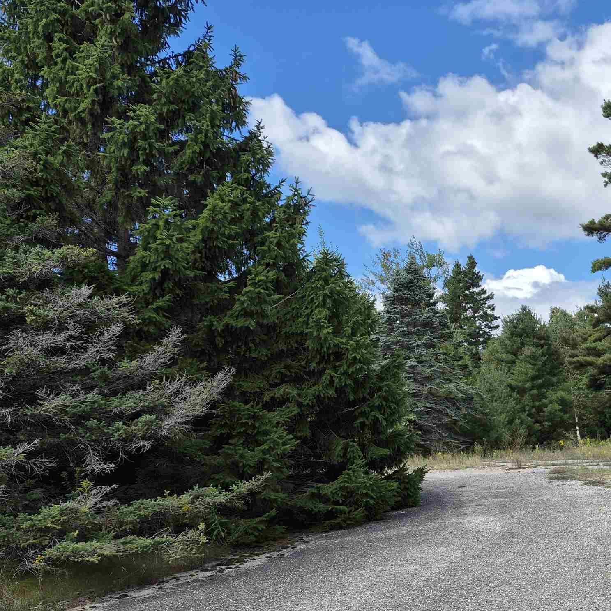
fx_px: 839
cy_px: 466
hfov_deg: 35.9
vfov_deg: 38.9
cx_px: 618
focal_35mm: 42
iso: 25
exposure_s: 1/1456
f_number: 1.8
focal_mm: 5.4
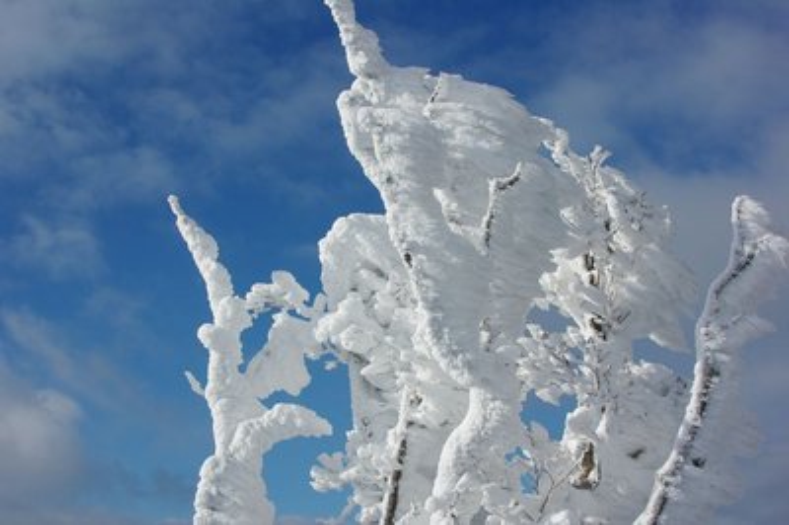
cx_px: 394
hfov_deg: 46.4
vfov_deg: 31.8
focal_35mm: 42
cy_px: 262
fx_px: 920
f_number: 8
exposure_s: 1/800
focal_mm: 28
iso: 200
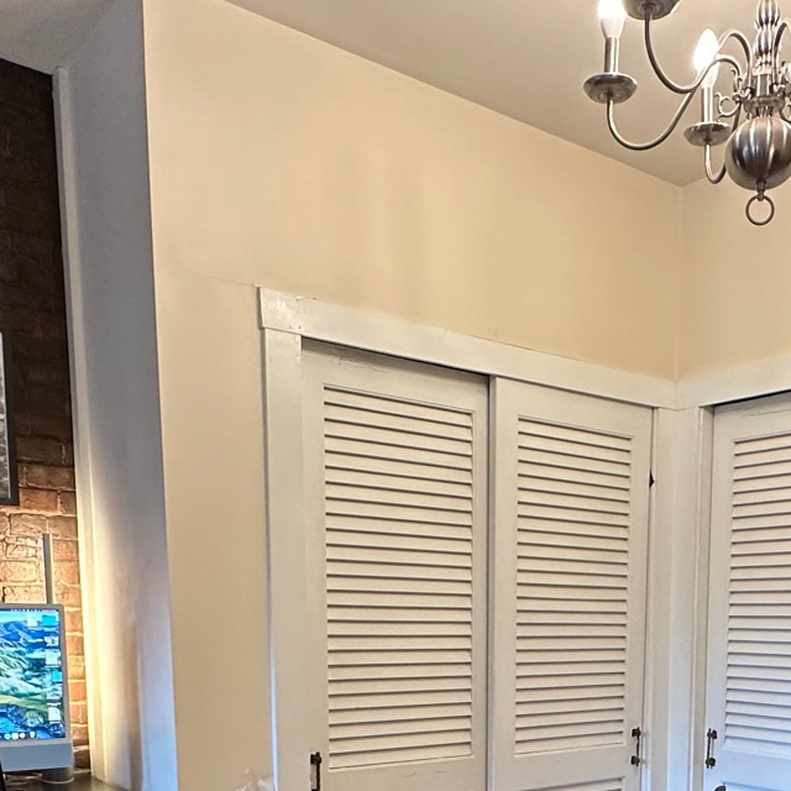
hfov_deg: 41.9
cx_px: 562
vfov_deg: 39.0
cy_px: 749
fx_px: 1008
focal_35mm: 39
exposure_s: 1/88
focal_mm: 2.22
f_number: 2.2
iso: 320
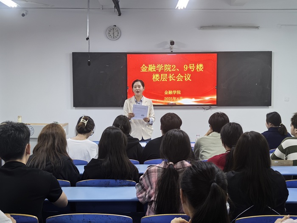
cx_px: 148
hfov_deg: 42.1
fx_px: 386
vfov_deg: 32.2
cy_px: 112
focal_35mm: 45
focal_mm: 6.98
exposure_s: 1/268
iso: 640
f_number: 1.4
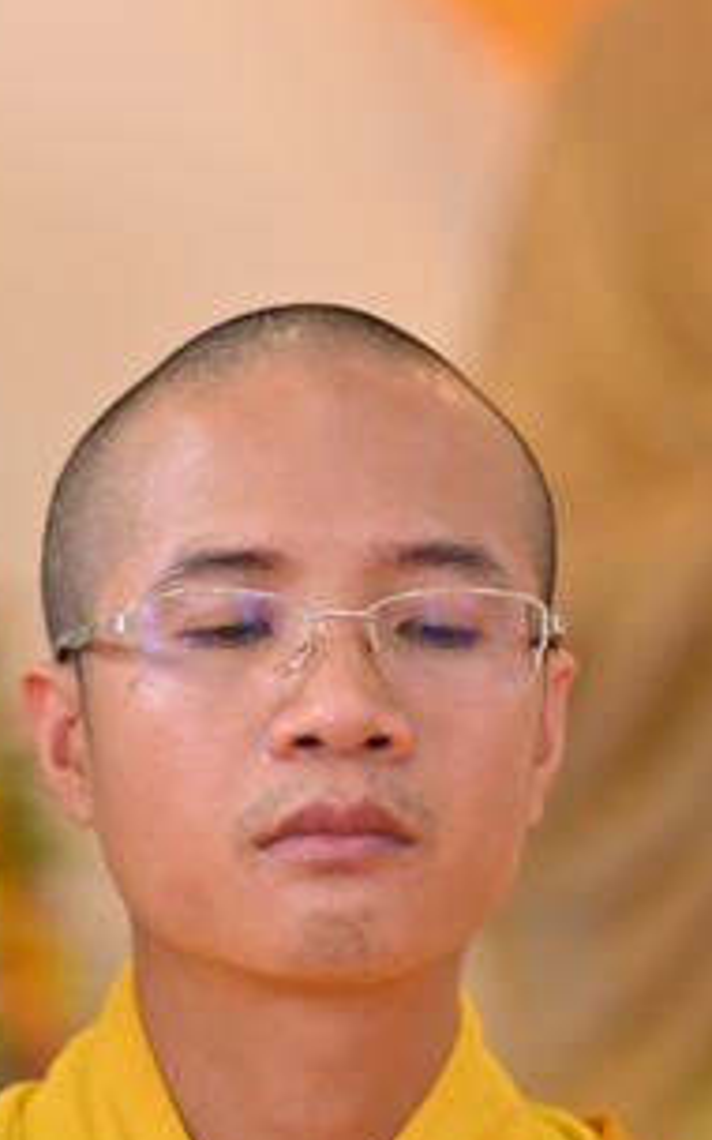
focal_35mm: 185
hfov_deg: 7.1
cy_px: 1151
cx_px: 335
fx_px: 5744
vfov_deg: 11.2
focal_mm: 85
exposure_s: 1/100
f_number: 2.5
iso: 125
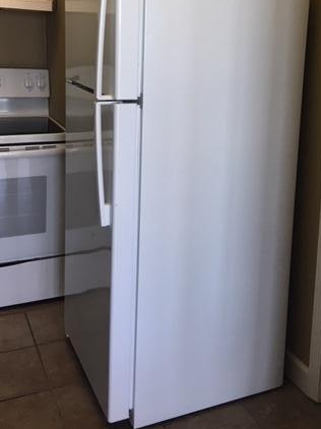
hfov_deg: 32.7
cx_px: 195
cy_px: 126
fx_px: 545
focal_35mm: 44
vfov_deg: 42.1
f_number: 2.2
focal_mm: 4.15
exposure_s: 1/30
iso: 25
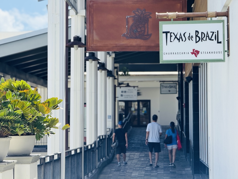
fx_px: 825
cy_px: 90
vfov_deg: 12.3
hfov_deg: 16.4
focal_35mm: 120
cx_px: 119
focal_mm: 15.66
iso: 64
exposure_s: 1/638
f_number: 2.8
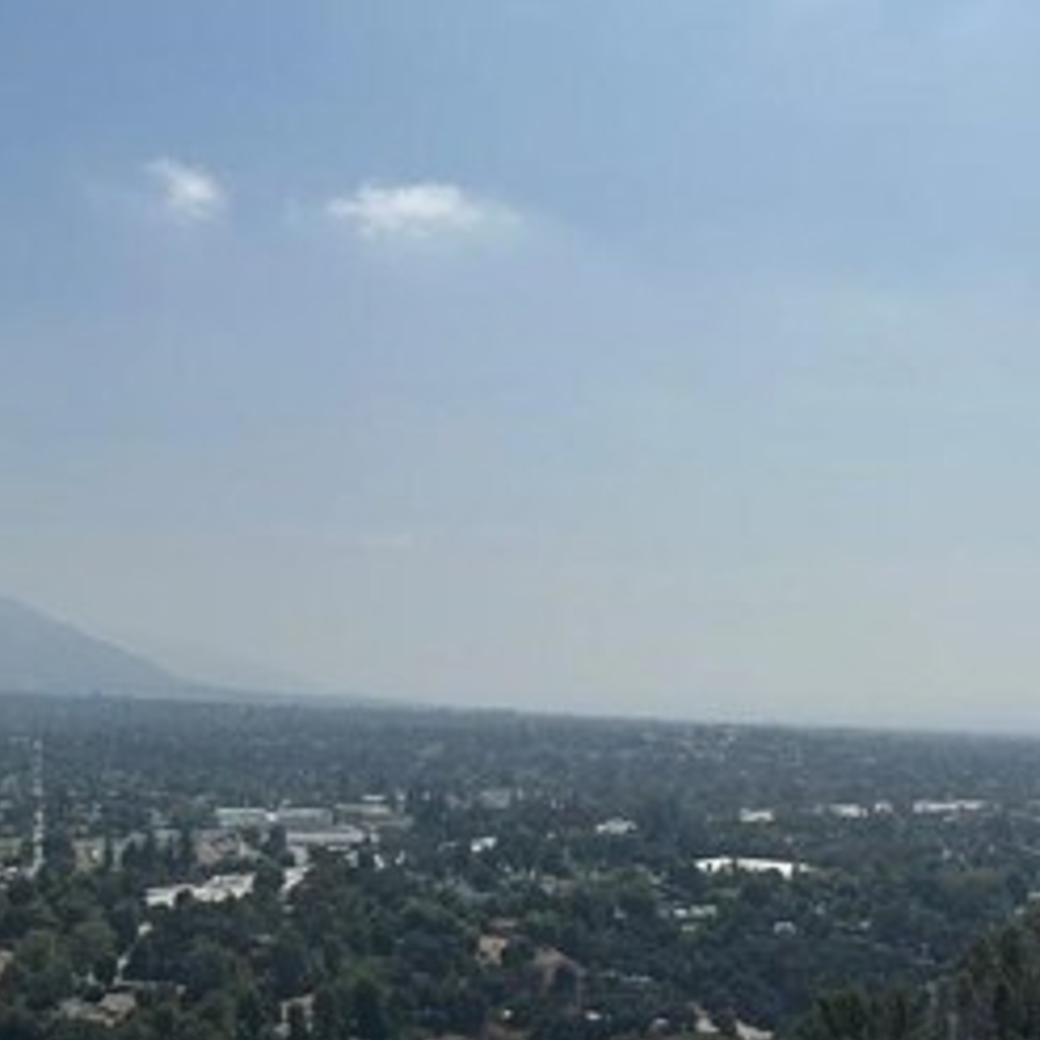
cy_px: 198
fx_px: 1869
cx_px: 573
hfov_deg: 31.1
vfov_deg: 30.3
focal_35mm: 55
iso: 80
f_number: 1.78
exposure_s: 1/15625
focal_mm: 6.86
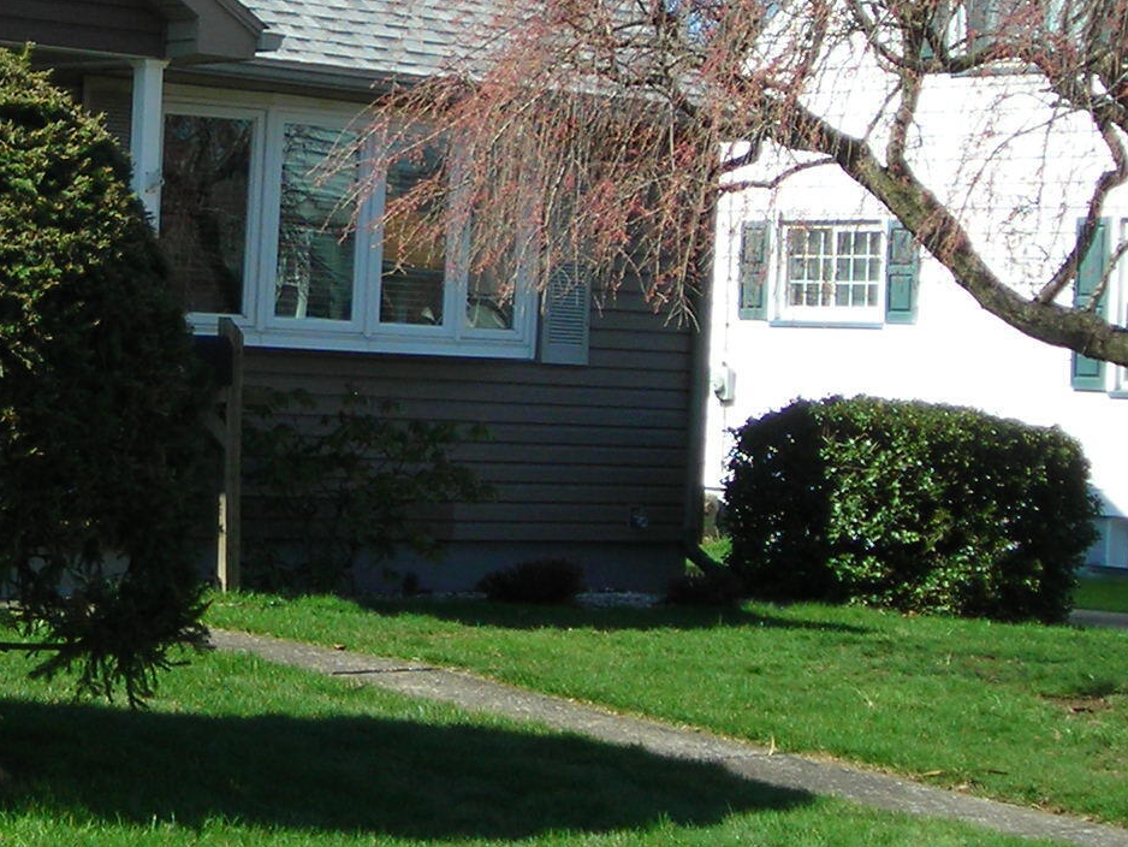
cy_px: 26
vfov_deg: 13.9
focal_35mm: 105
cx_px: 196
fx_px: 3422
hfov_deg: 18.5
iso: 50
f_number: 3.2
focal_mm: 6.3
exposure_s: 1/472
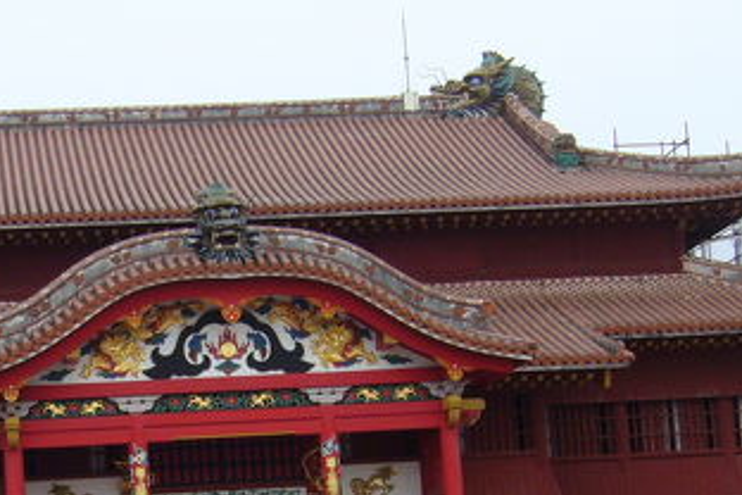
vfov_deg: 14.8
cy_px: 465
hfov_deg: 22.2
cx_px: 212
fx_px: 1875
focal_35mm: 91
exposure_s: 1/160
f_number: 5.6
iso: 80
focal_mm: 5.8
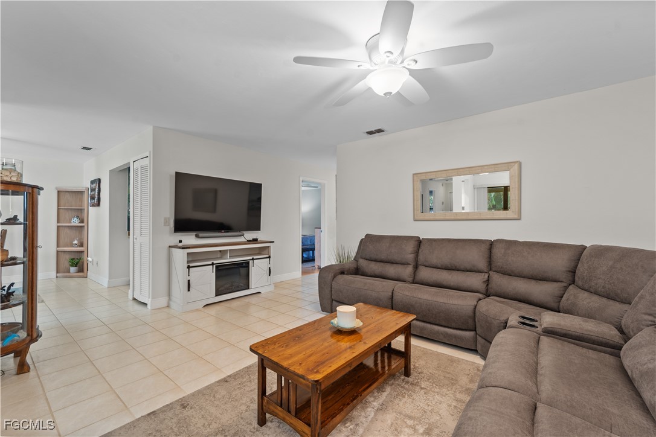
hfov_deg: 104.3
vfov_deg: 81.2
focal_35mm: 14
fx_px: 255
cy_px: 218
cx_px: 328
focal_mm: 14
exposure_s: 2.5
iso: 250
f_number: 8
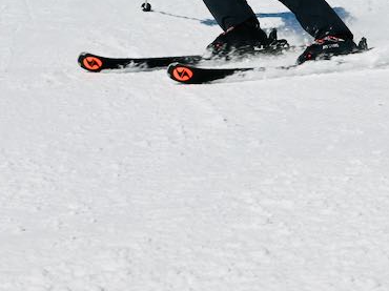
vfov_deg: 14.1
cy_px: -13
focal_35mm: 103
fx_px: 1157
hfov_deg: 19.0
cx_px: 284
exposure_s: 1/500
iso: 100
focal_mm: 24
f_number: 8
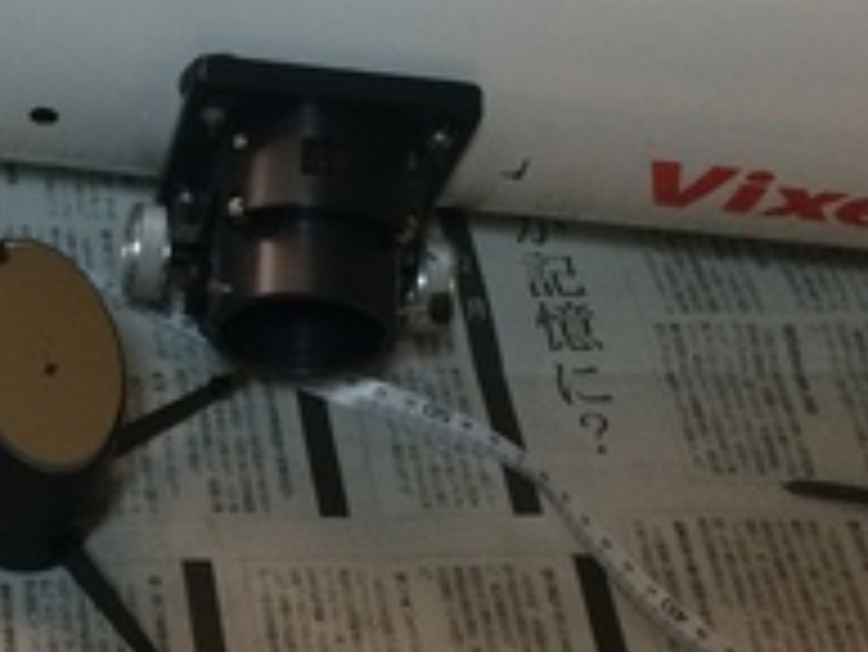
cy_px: 409
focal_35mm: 84
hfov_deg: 21.9
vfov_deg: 17.6
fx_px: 2108
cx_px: -112
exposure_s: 1/30
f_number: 2.2
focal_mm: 4.15
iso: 160
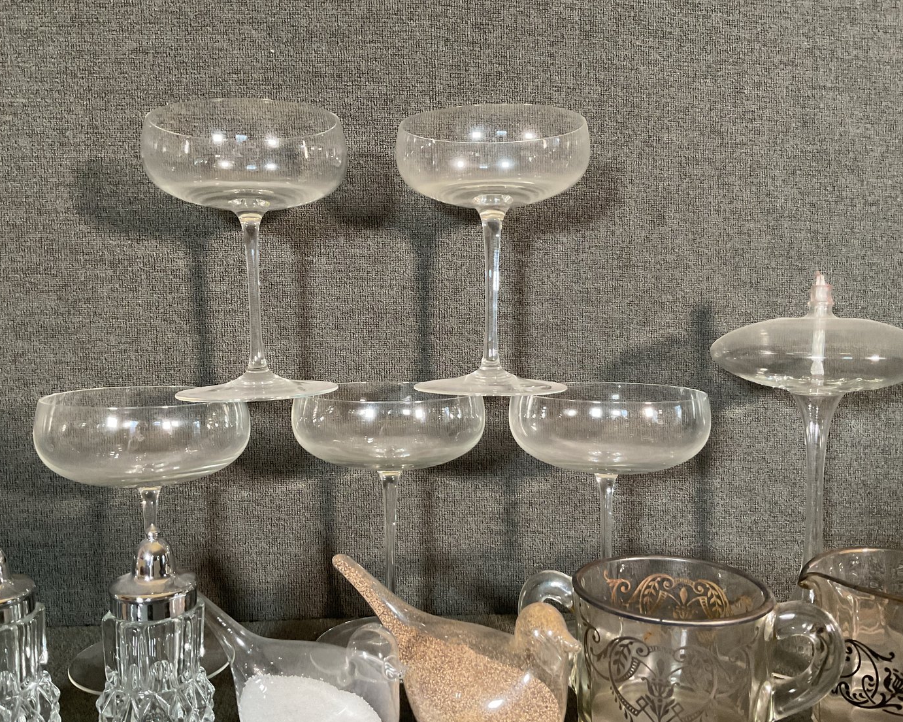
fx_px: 828
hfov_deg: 57.2
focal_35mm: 31
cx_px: 444
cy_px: 359
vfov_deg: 47.1
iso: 160
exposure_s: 1/50
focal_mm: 3
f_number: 1.8
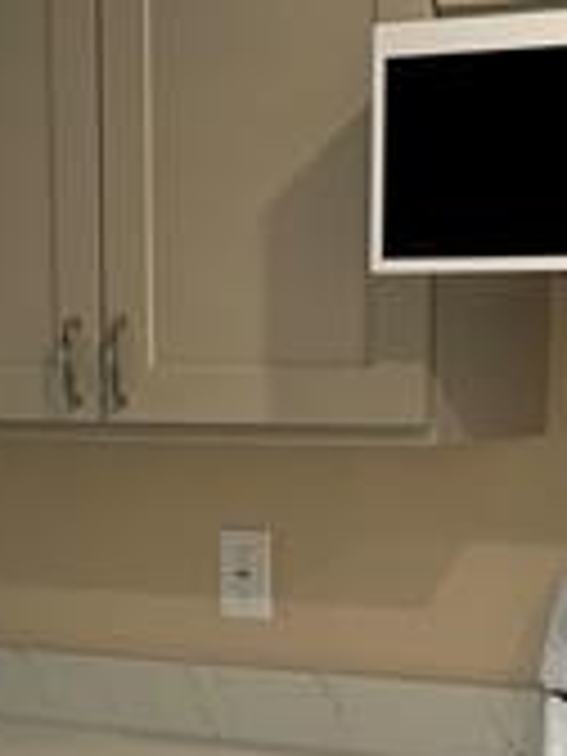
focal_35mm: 119
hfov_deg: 12.4
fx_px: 2599
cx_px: 148
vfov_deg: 16.2
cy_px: 774
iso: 100
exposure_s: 1/61
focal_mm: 5.96
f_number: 1.6
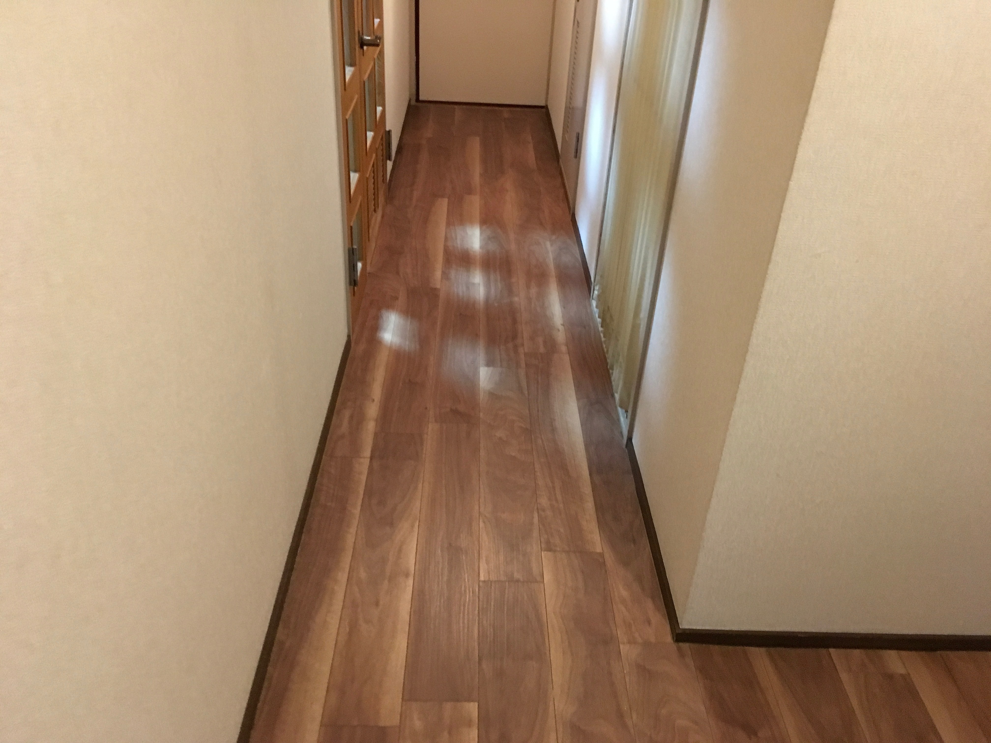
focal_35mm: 29
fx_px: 830
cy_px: 372
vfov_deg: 48.2
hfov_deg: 61.7
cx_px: 496
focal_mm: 4.15
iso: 250
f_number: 2.2
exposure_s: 1/15
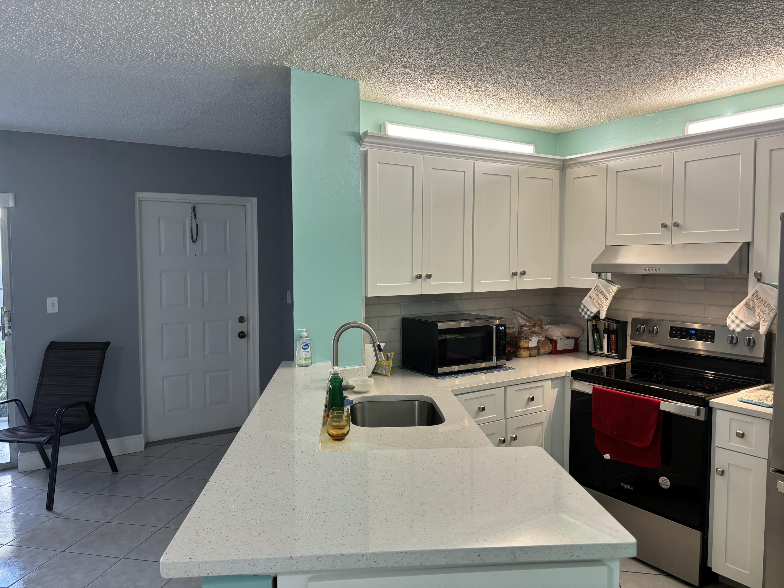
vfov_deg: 53.1
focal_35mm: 26
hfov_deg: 67.3
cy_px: 294
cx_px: 392
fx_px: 589
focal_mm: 5.96
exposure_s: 1/120
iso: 100
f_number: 1.6
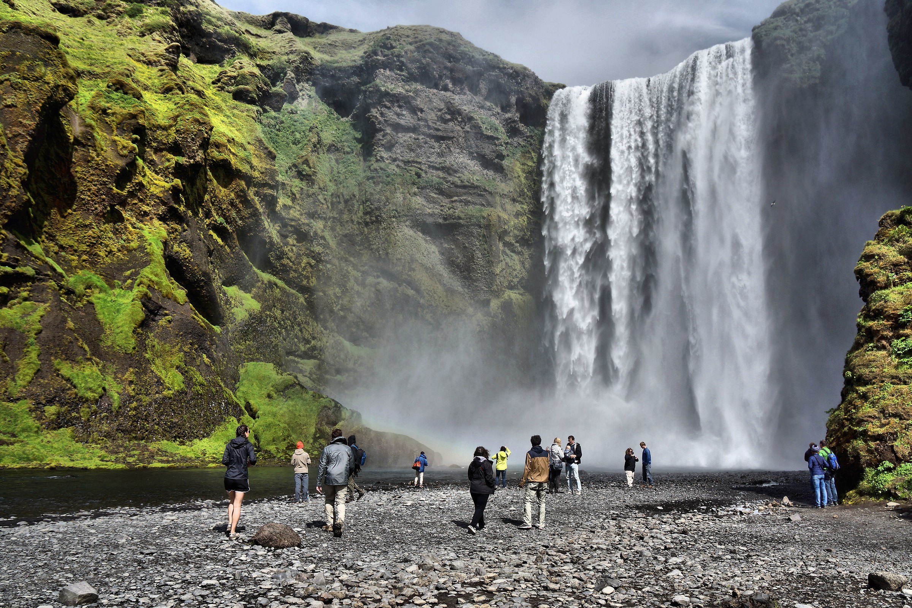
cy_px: 304
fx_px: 684
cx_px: 456
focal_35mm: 27
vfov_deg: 47.9
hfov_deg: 67.4
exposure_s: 1/320
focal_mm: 18
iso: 100
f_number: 8
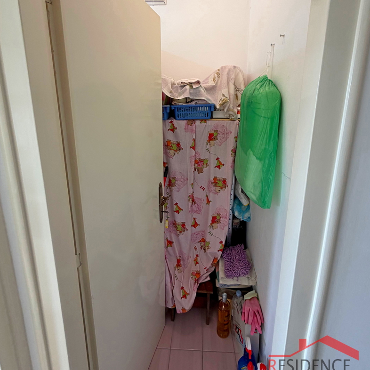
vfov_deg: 83.1
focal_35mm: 17
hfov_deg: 84.0
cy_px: 151
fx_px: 206
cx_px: 190
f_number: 2.2
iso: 100
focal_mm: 2.22
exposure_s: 1/100
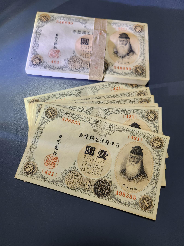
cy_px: 123
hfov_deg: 58.9
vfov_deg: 73.9
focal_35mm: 23
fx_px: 163
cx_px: 92
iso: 250
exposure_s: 1/100
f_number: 1.8
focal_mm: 5.4
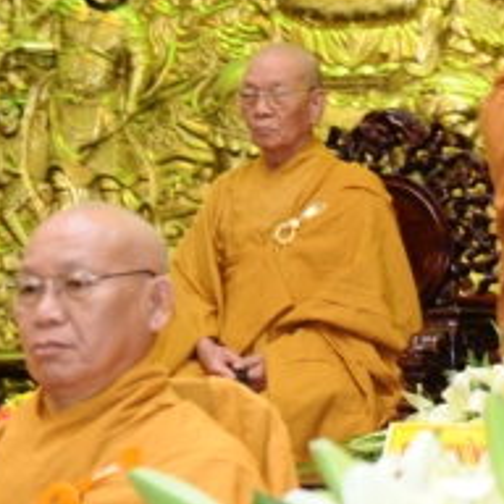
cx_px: 625
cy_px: 193
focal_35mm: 156
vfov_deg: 11.2
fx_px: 2570
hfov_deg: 11.0
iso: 800
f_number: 5.6
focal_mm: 56
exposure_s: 1/30
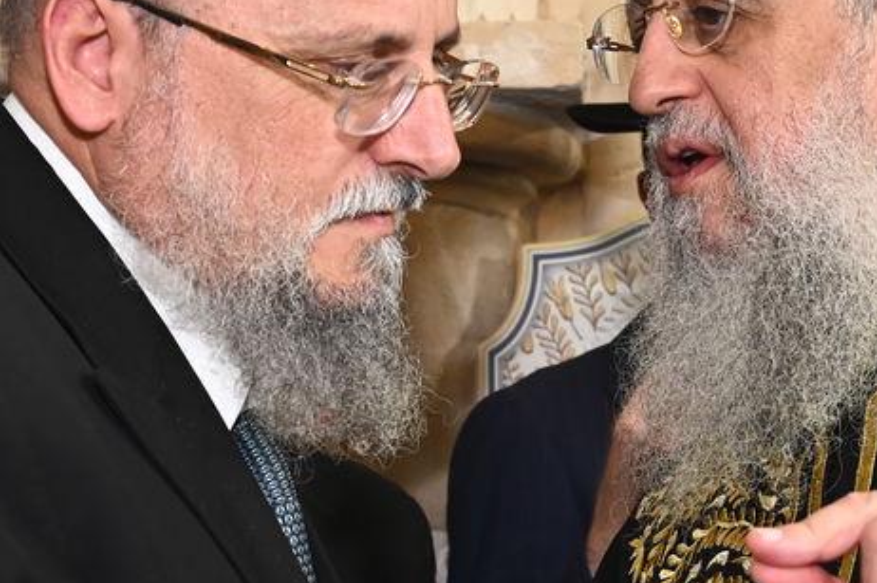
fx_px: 2287
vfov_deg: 14.5
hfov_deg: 21.6
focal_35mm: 94
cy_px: 269
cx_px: 615
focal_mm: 31
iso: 800
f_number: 5.6
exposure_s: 1/125
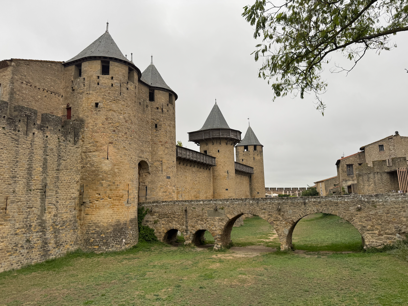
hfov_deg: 71.6
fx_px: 283
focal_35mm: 24
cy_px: 153
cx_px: 204
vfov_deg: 56.8
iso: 64
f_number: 1.78
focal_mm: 6.76
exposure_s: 1/258
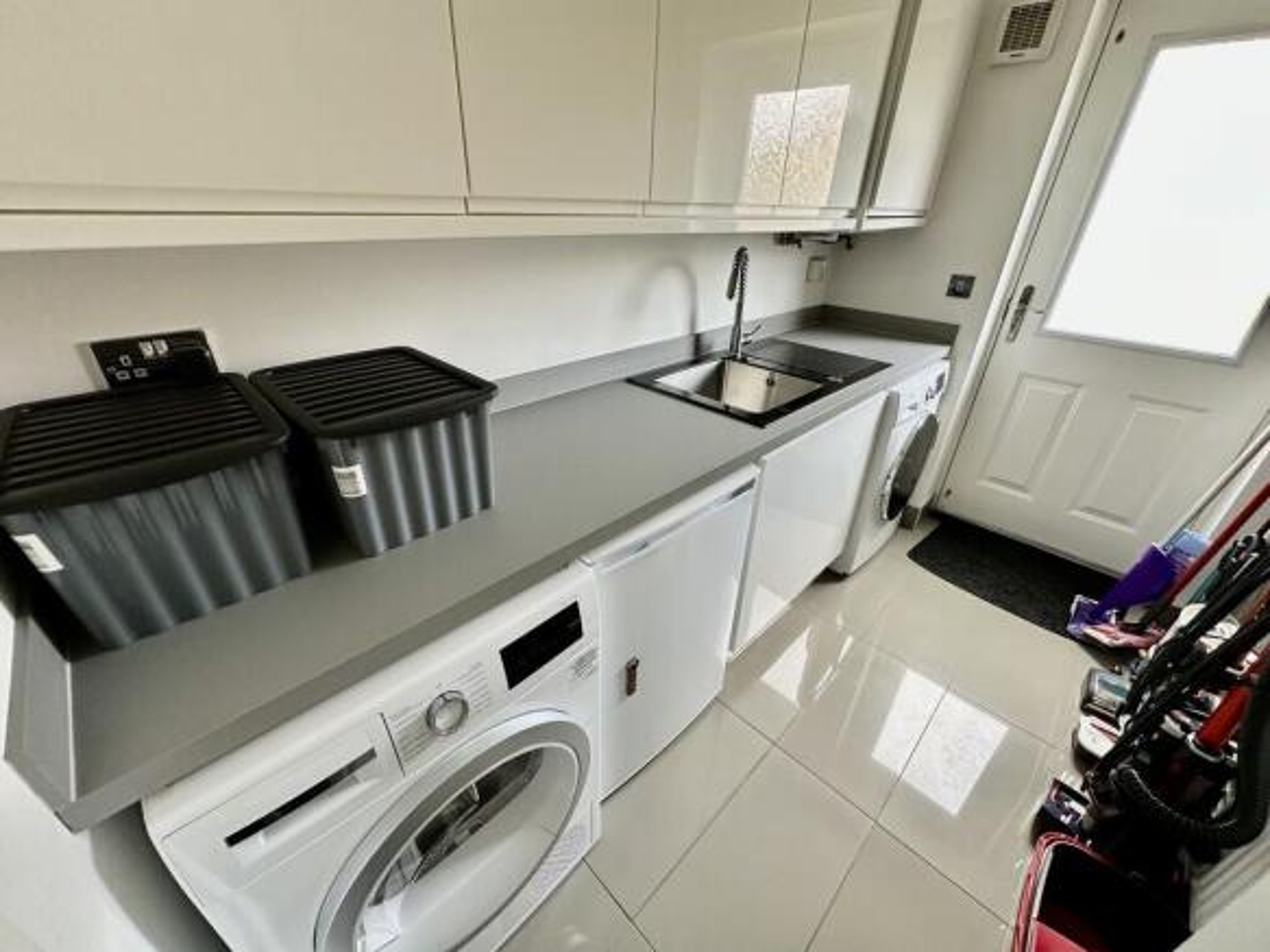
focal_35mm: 14
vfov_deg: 85.7
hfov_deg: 102.1
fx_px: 514
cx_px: 635
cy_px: 476
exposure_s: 1/100
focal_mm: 2.22
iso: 200
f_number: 2.2
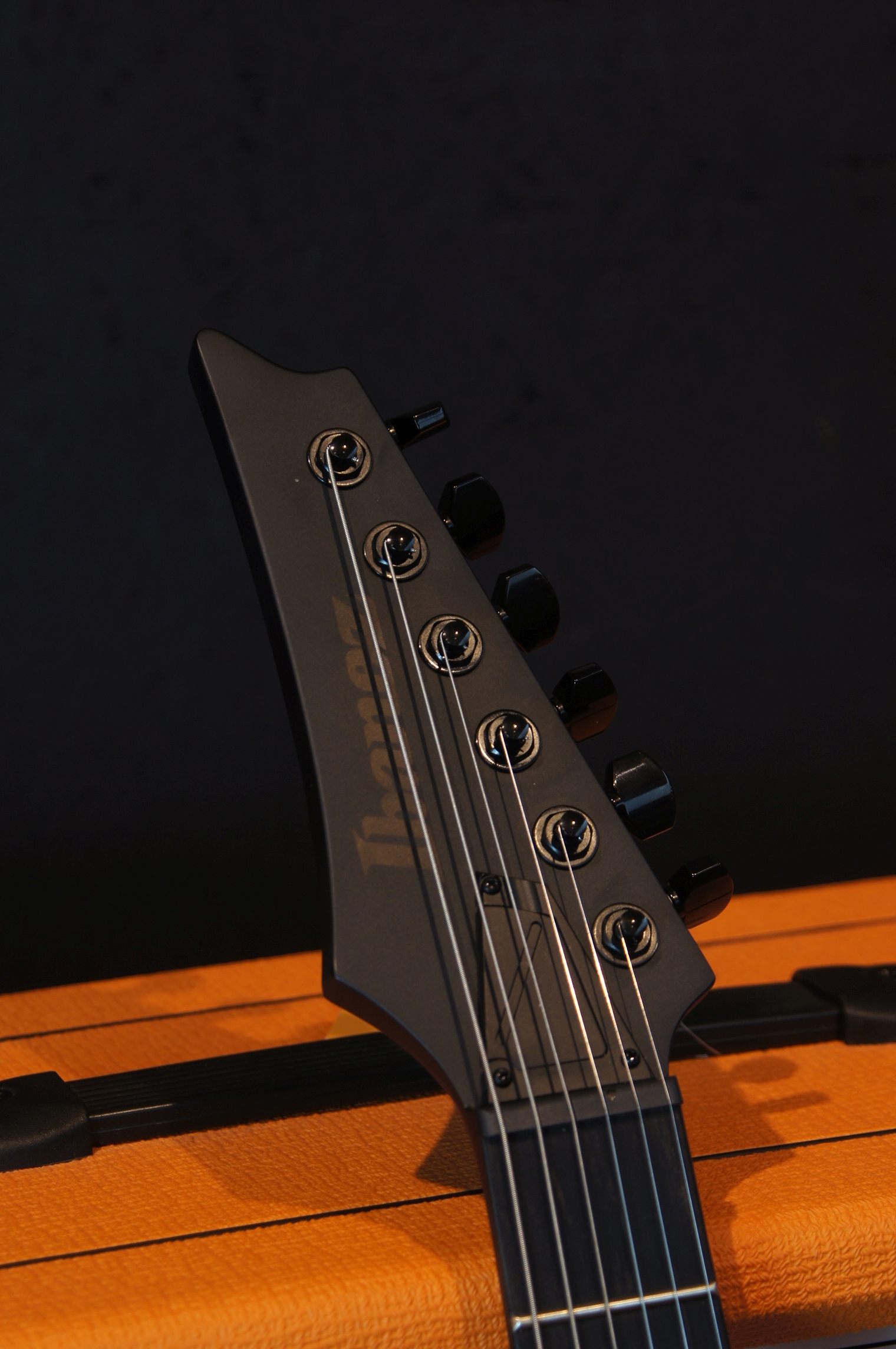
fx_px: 4210
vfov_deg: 18.2
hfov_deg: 12.1
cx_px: 448
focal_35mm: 112
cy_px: 674
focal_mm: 75
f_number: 6.3
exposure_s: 1/8
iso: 100
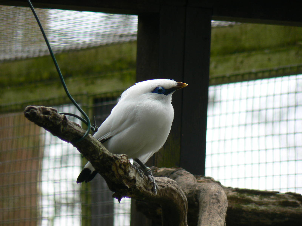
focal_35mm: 432
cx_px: 151
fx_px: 3769
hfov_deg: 4.6
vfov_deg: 3.4
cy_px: 113
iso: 80
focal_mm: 72
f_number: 4
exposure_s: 1/100
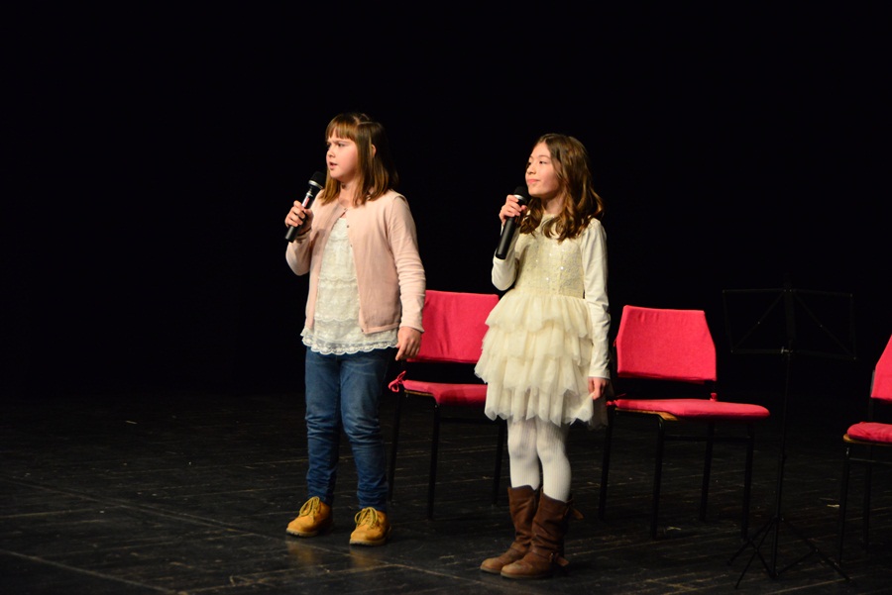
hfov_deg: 21.4
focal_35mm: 95
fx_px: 2355
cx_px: 446
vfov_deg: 14.4
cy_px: 298
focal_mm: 95
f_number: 5.6
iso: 4000
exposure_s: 1/160
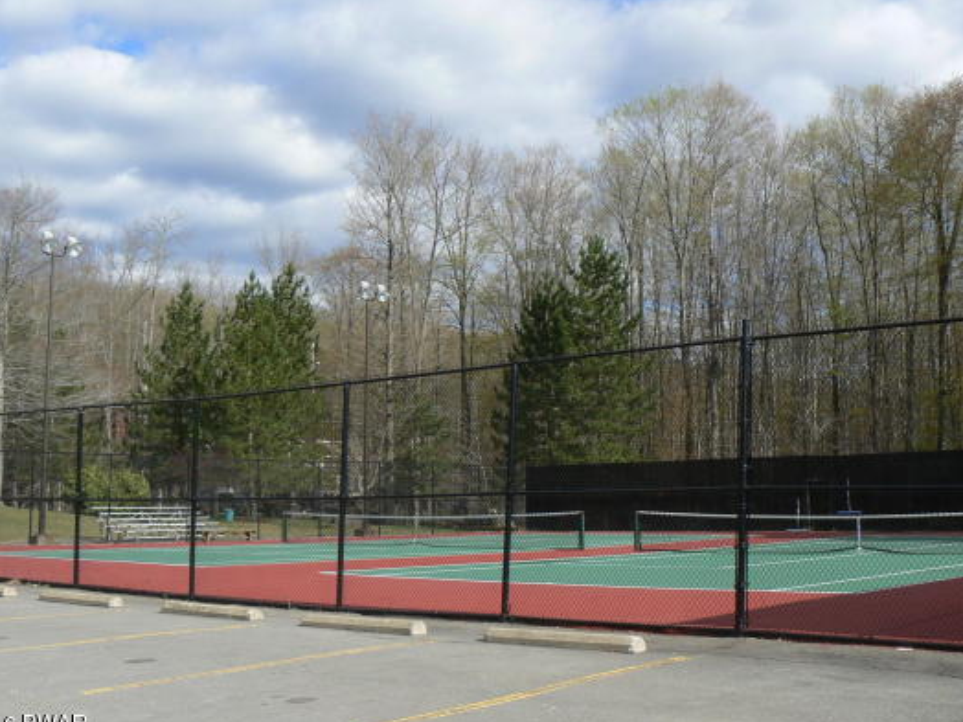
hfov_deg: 42.9
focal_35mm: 44
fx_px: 1224
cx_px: 526
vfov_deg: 32.8
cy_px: 320
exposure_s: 1/400
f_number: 6.3
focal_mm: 6
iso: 80
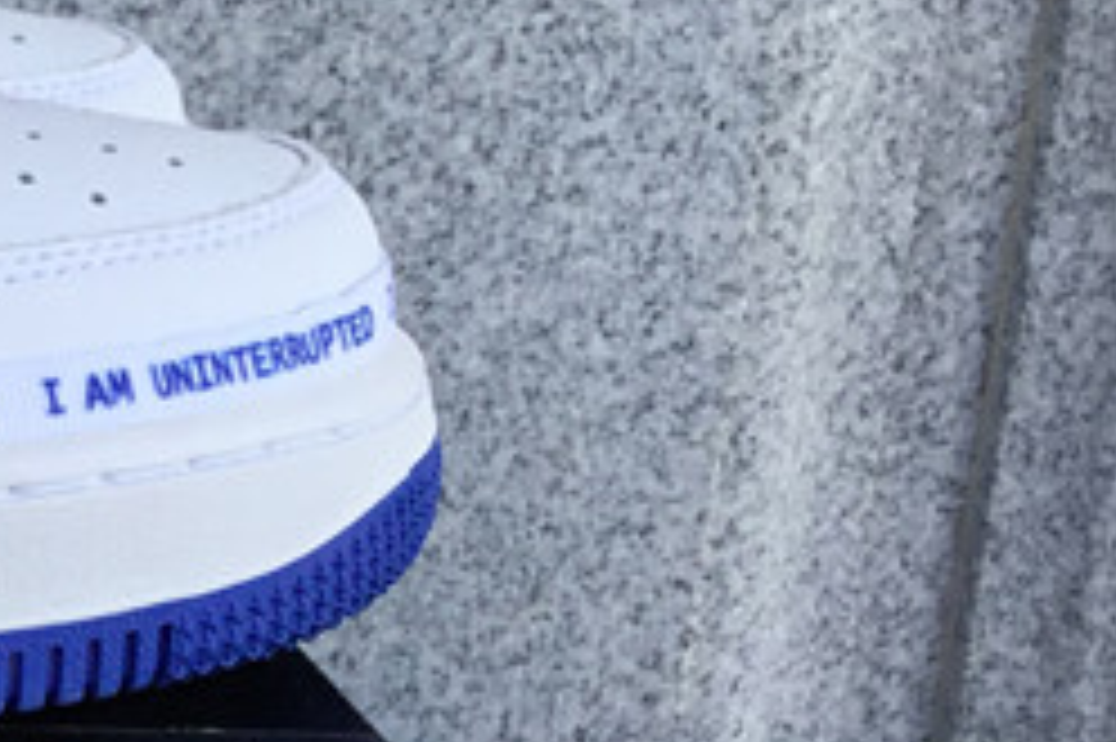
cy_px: 384
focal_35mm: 117
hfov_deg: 15.4
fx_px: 3624
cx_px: -810
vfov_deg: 11.7
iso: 25
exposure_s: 1/364
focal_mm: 3.3
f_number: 2.4
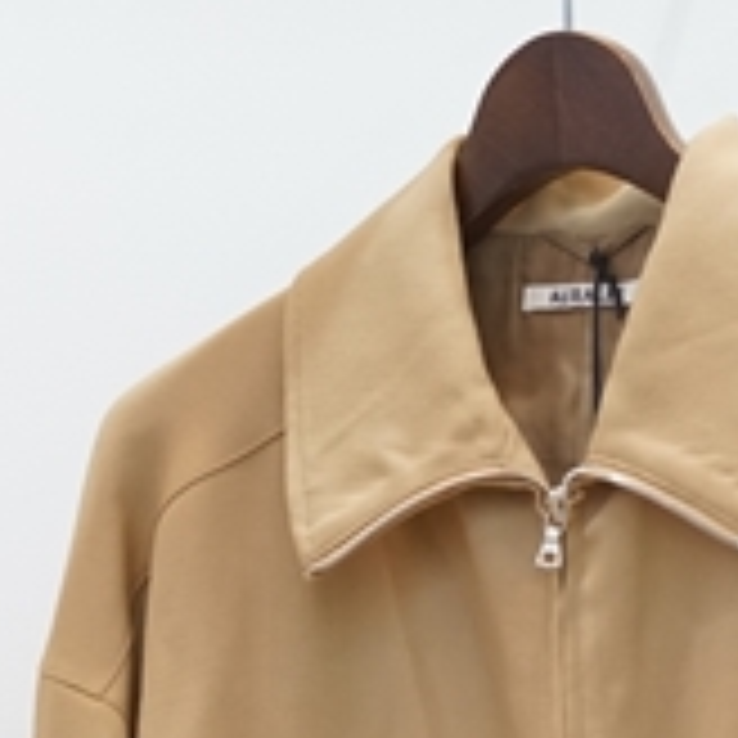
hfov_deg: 7.7
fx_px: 5499
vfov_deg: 7.5
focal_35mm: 228
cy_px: 1150
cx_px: 477
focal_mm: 55
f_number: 4
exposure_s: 1/60
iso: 1250
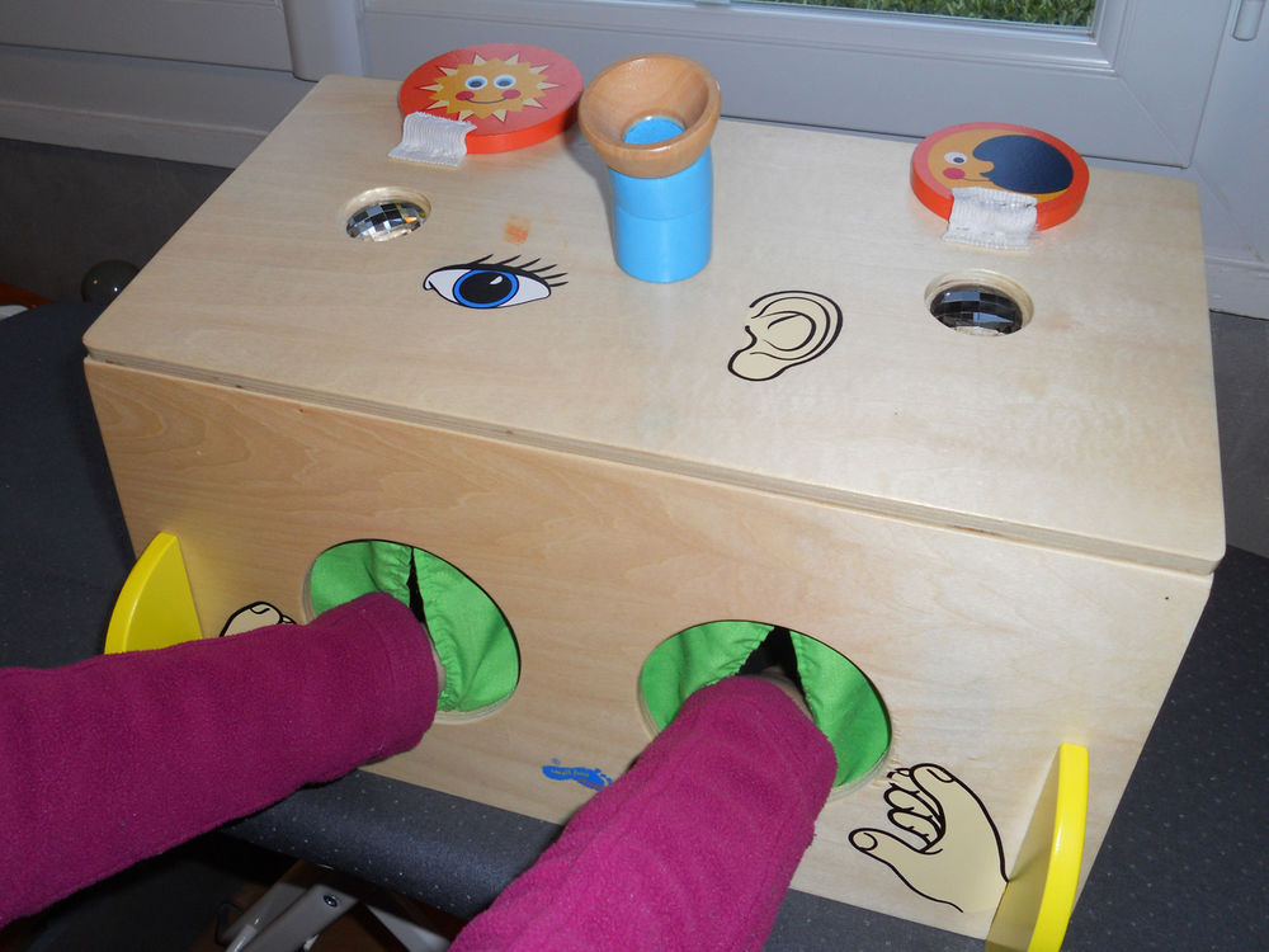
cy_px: 476
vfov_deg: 44.2
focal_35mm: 32
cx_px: 634
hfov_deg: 56.8
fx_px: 1173
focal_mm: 5.8
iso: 80
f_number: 3.5
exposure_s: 1/25
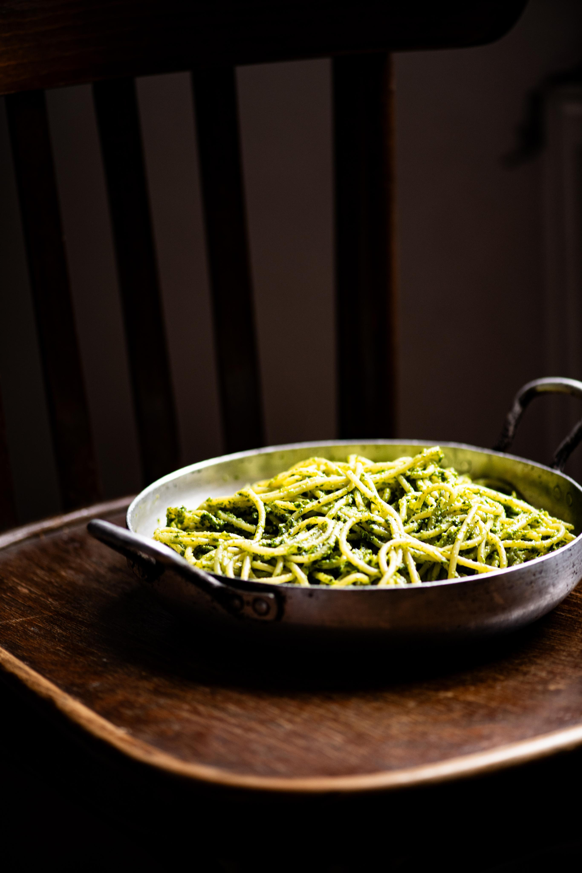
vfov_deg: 19.5
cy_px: 436
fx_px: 2546
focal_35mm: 105
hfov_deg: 13.0
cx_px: 291
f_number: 4
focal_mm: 105
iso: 320
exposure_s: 1/60
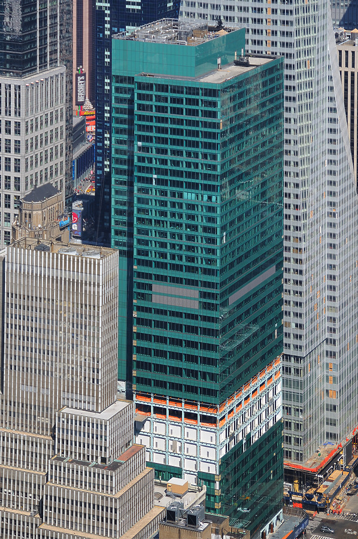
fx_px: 1839
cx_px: 179
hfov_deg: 11.1
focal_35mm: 123
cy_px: 270
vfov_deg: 16.7
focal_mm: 82
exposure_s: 1/1000
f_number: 5.3
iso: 200
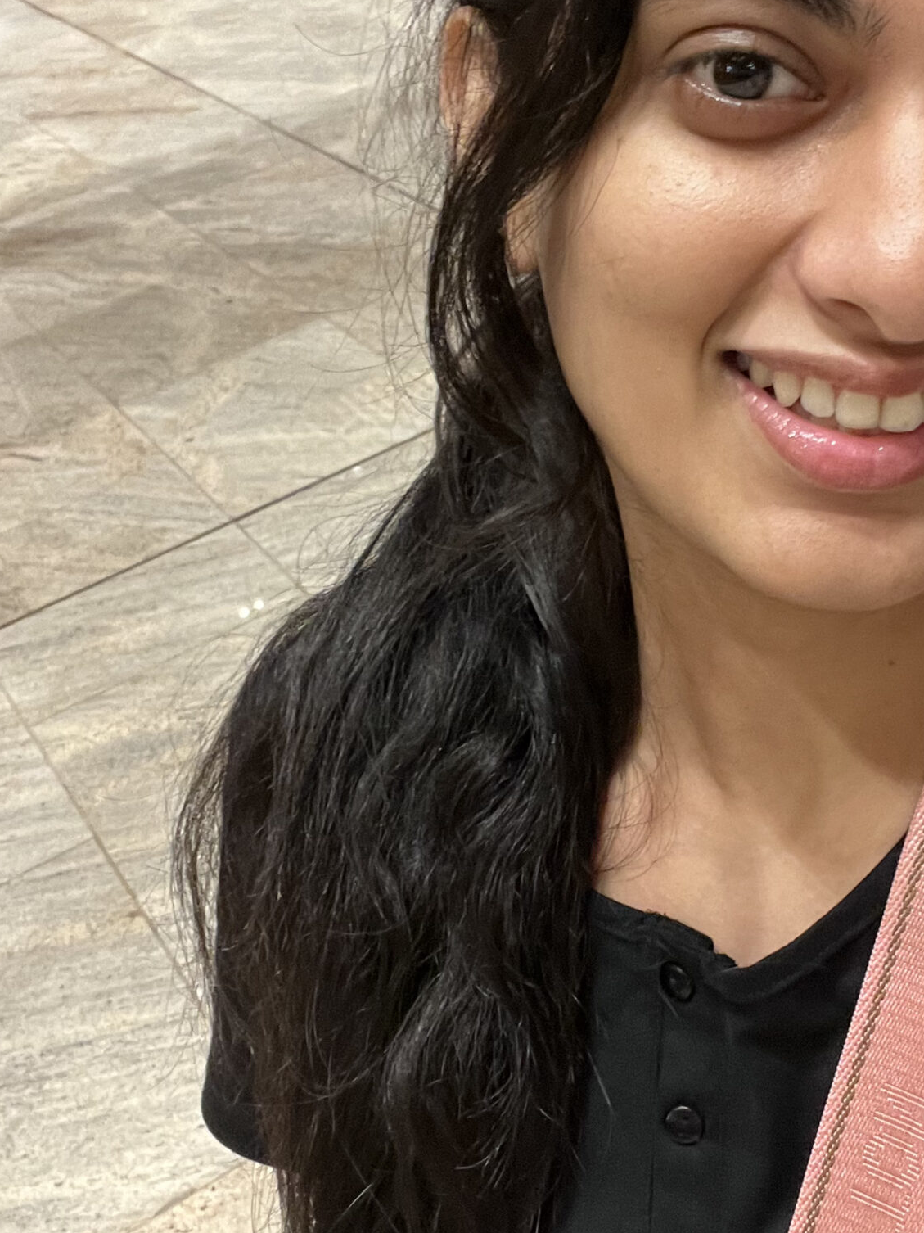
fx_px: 1816
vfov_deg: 37.5
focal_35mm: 51
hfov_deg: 28.2
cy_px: 625
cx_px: 677
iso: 320
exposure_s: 1/36
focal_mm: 2.71
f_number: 2.2
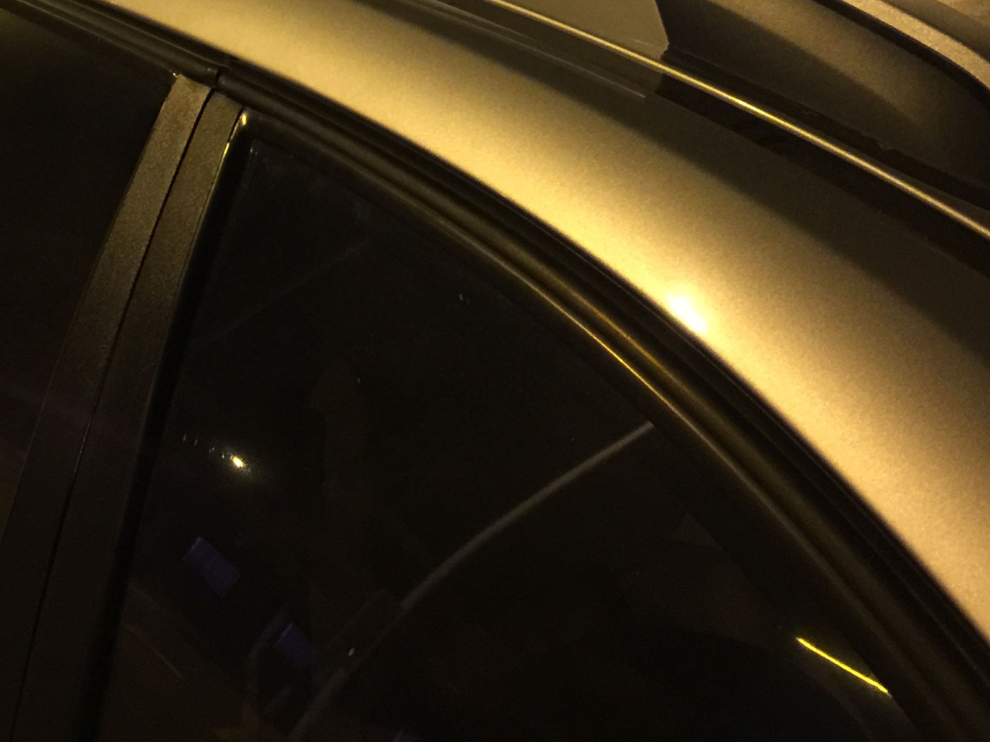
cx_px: 338
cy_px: 56
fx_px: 1687
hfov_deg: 32.5
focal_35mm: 59
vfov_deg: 24.0
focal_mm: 4.15
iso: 160
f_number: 2.2
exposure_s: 1/8
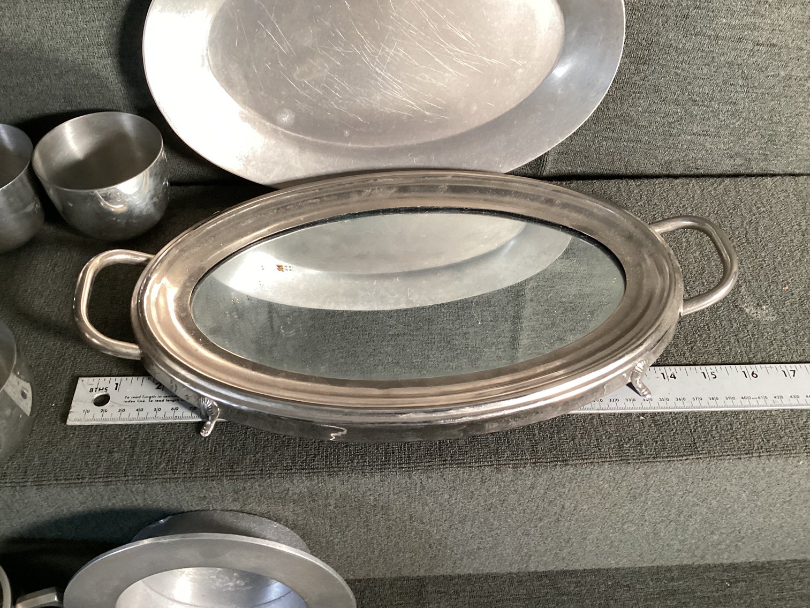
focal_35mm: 31
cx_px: 405
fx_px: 725
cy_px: 304
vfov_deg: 45.4
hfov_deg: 58.3
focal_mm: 3.3
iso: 200
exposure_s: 1/50
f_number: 2.4
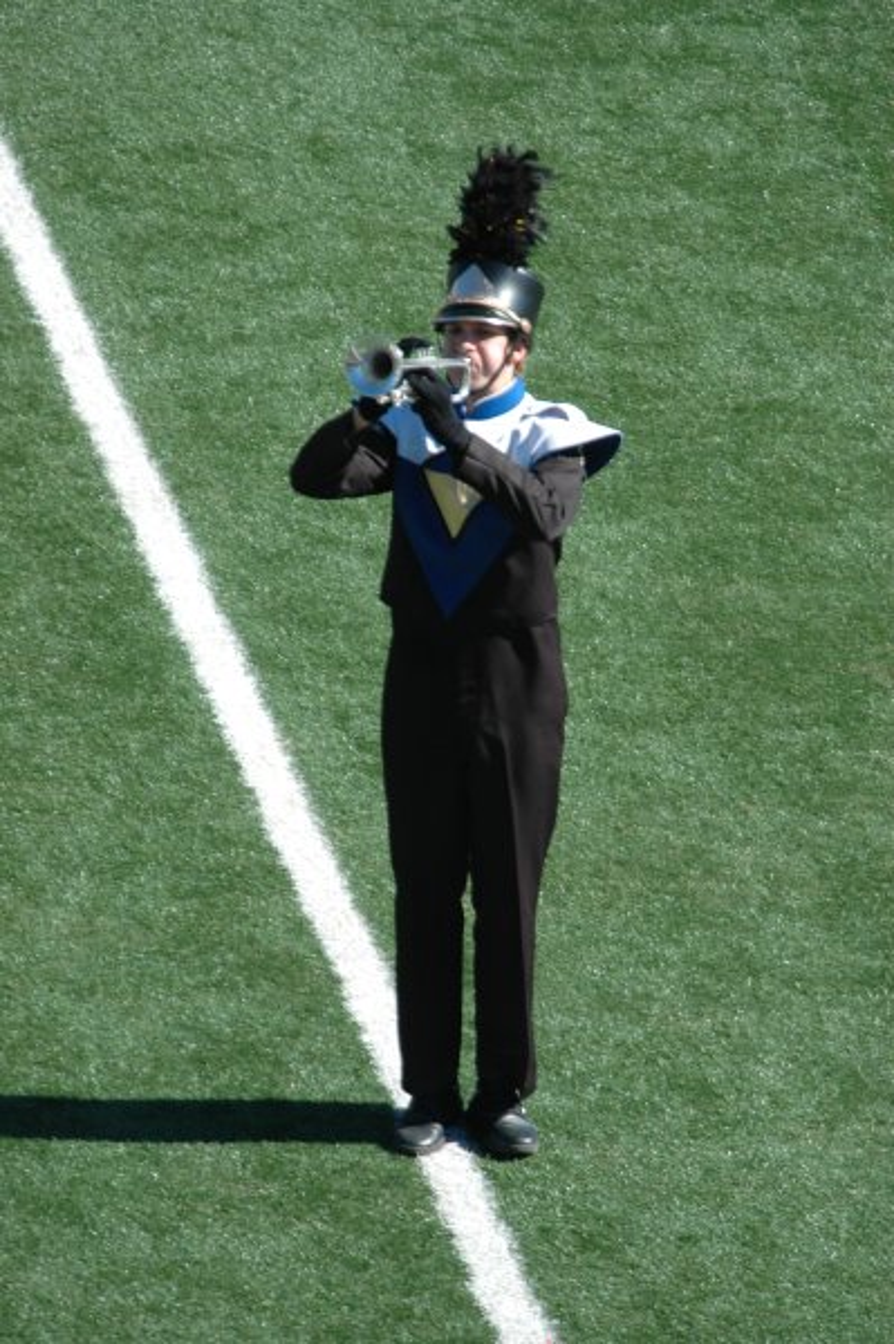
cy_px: 672
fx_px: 22387
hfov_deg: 2.3
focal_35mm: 600
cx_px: 447
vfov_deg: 3.4
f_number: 5.6
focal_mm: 400
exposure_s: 1/400
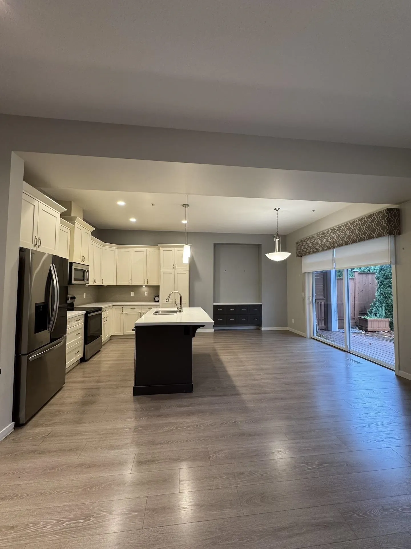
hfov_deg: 85.7
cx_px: 206
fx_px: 222
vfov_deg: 102.1
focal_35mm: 14
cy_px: 274
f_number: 2.2
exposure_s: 1/60
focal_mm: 2.22
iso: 200
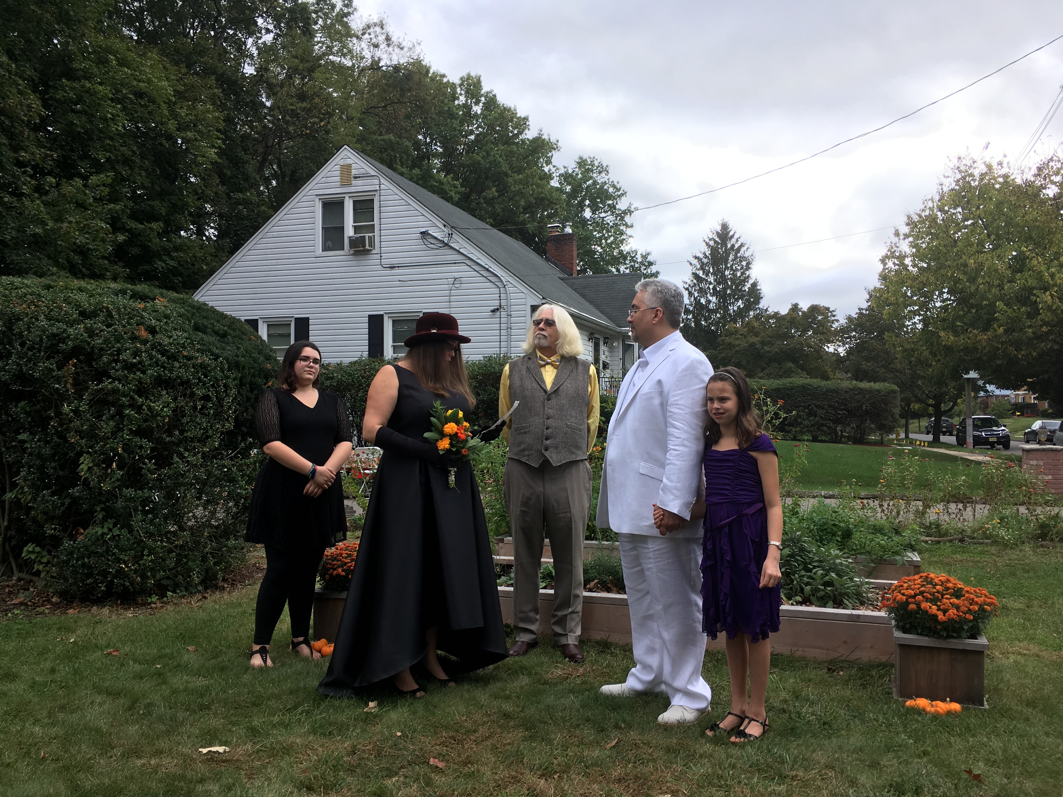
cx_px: 532
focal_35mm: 29
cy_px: 398
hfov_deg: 61.7
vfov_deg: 48.2
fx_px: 891
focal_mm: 4.15
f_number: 2.2
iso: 25
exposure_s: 1/610
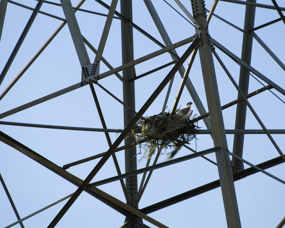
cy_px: 114
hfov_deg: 5.7
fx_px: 2851
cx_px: 157
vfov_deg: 4.6
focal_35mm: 338
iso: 100
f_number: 4
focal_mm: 200
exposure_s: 1/500
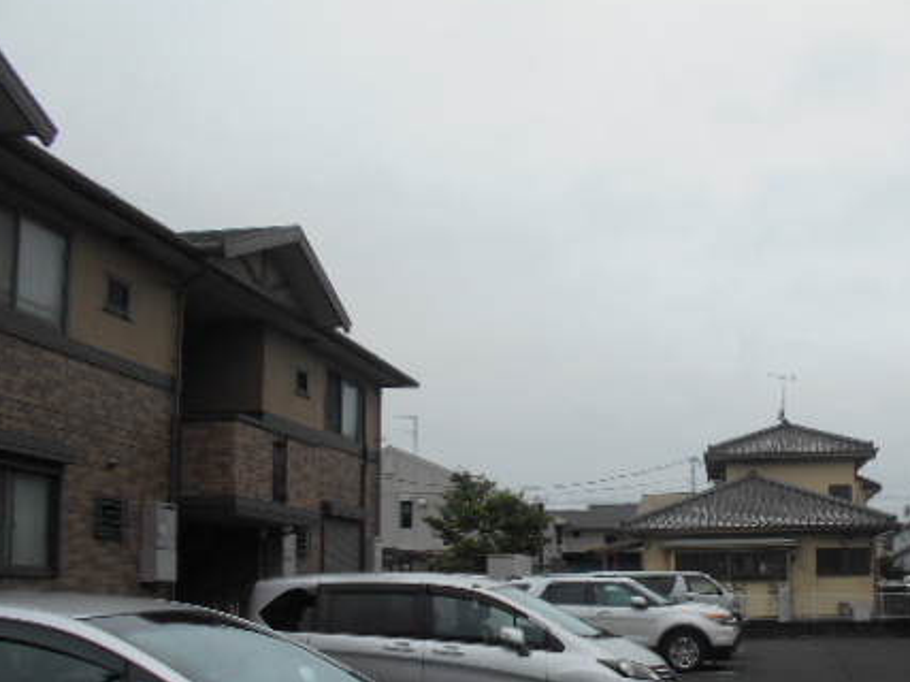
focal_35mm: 39
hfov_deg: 46.6
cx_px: 648
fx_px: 1025
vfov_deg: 36.1
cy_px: 499
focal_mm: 4.6
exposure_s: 1/1000
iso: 80
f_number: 3.2
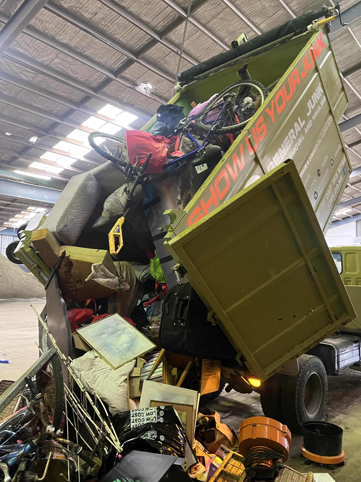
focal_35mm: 28
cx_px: 170
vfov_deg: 63.4
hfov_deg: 49.7
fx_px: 389
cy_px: 249
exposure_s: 1/50
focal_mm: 5.1
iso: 500
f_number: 1.6
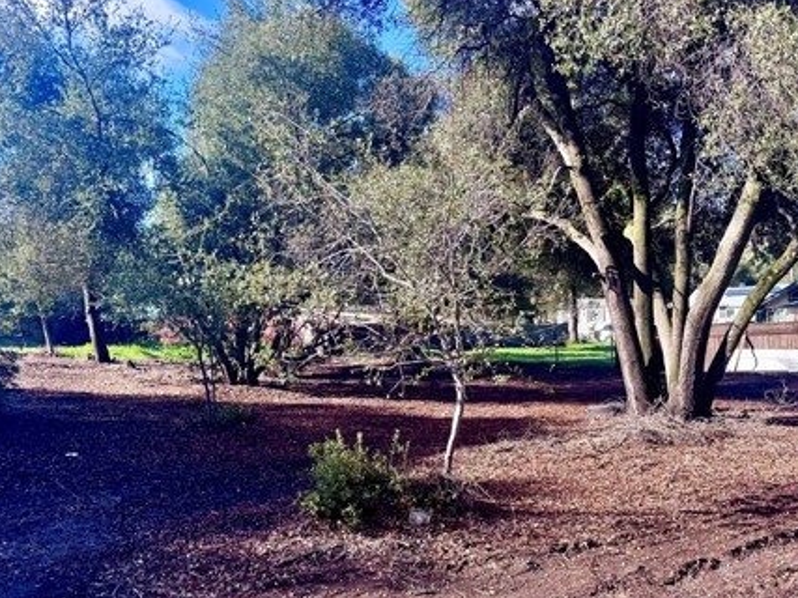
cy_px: 359
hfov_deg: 50.9
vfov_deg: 39.5
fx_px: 830
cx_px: 497
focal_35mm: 36
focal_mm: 6.76
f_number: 1.78
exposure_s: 1/980
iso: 80
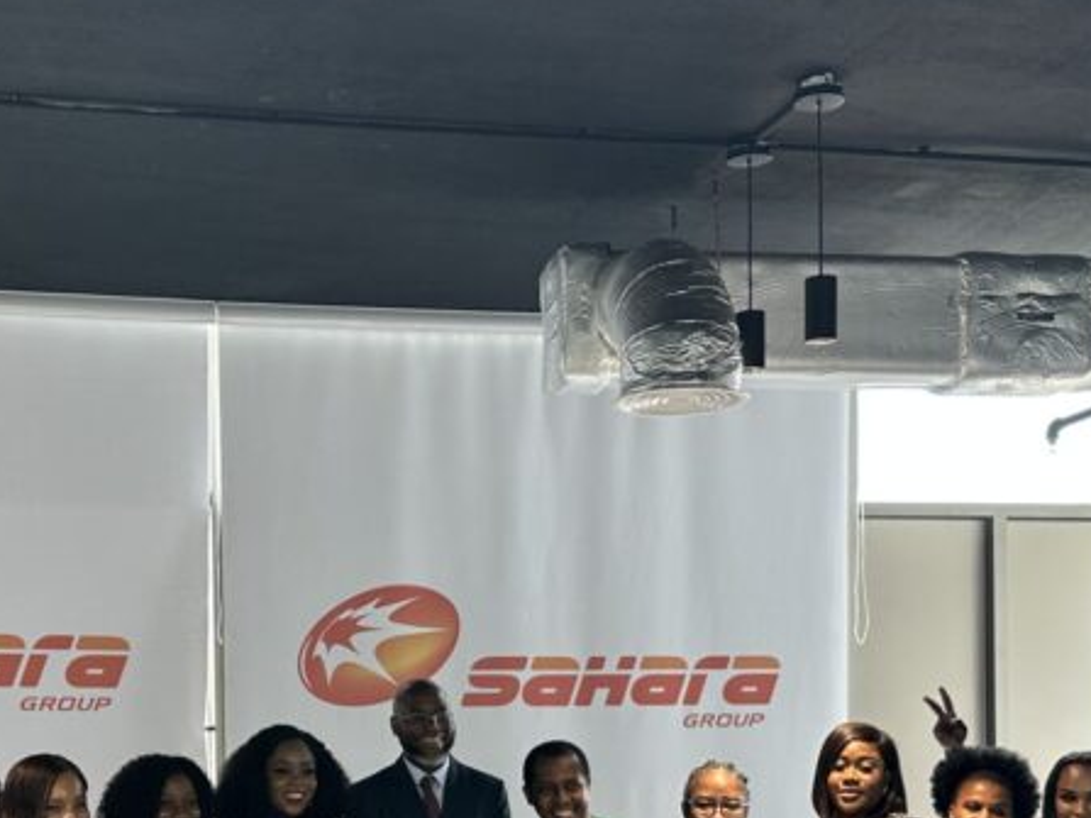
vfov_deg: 25.4
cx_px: 376
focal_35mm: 55
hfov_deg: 34.7
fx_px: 1733
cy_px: 789
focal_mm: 6.86
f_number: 1.78
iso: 125
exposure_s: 1/50
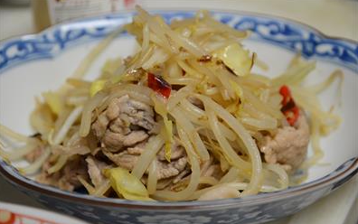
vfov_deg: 17.0
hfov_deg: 26.8
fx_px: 752
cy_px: 115
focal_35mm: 77
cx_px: 178
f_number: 3.8
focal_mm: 50
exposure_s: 1/40
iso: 400
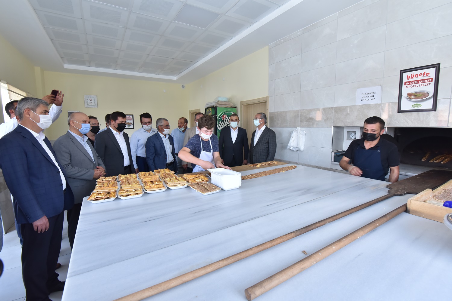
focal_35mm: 16
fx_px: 201
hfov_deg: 96.7
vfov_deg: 73.8
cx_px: 226
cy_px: 150
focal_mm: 16
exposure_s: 1/80
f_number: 8
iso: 800
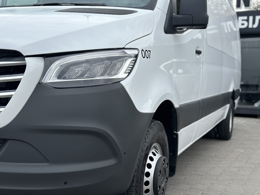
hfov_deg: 39.7
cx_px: 130
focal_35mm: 48
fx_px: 361
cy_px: 98
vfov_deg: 30.3
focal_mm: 6.86
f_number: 1.78
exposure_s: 1/2597
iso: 100
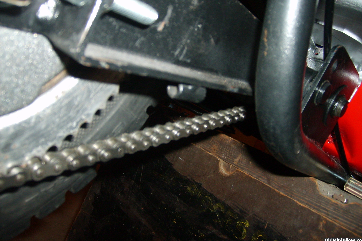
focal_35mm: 37
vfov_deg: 35.9
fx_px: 372
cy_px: 105
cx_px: 183
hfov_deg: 51.9
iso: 100
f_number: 2.8
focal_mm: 5.8
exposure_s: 1/45
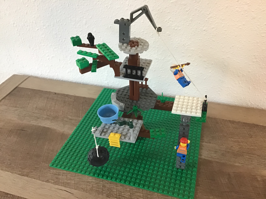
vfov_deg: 45.4
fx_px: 238
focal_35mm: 31
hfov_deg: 58.4
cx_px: 133
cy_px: 100
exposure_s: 1/17
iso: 200
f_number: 2.4
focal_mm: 3.3
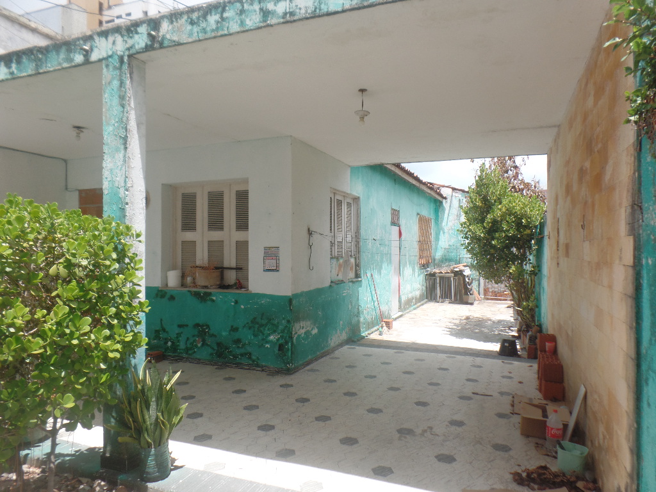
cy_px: 246
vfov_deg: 58.9
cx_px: 328
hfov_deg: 73.9
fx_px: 436
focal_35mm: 23
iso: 80
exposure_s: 1/750
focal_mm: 4.1
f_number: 3.5
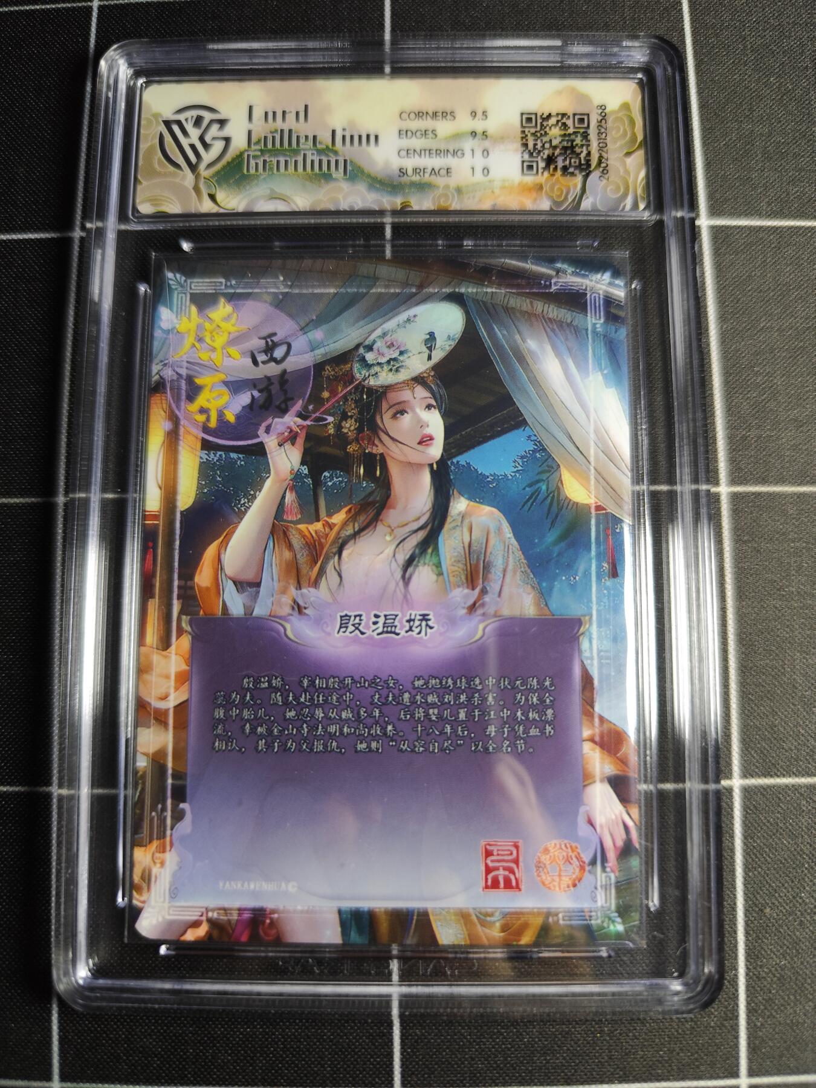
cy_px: 544
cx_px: 408
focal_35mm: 23
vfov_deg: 73.9
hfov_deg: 58.9
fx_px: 723
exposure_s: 1/100
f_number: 1.65
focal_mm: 6.14
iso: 400
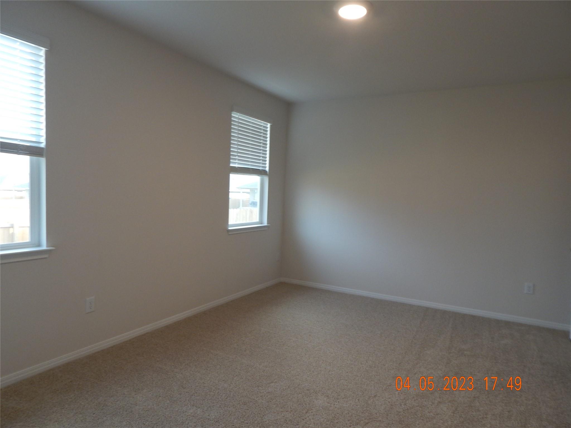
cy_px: 214
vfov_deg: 61.1
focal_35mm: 22
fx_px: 363
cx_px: 286
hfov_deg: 76.4
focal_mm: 4
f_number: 3
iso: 125
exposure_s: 1/30
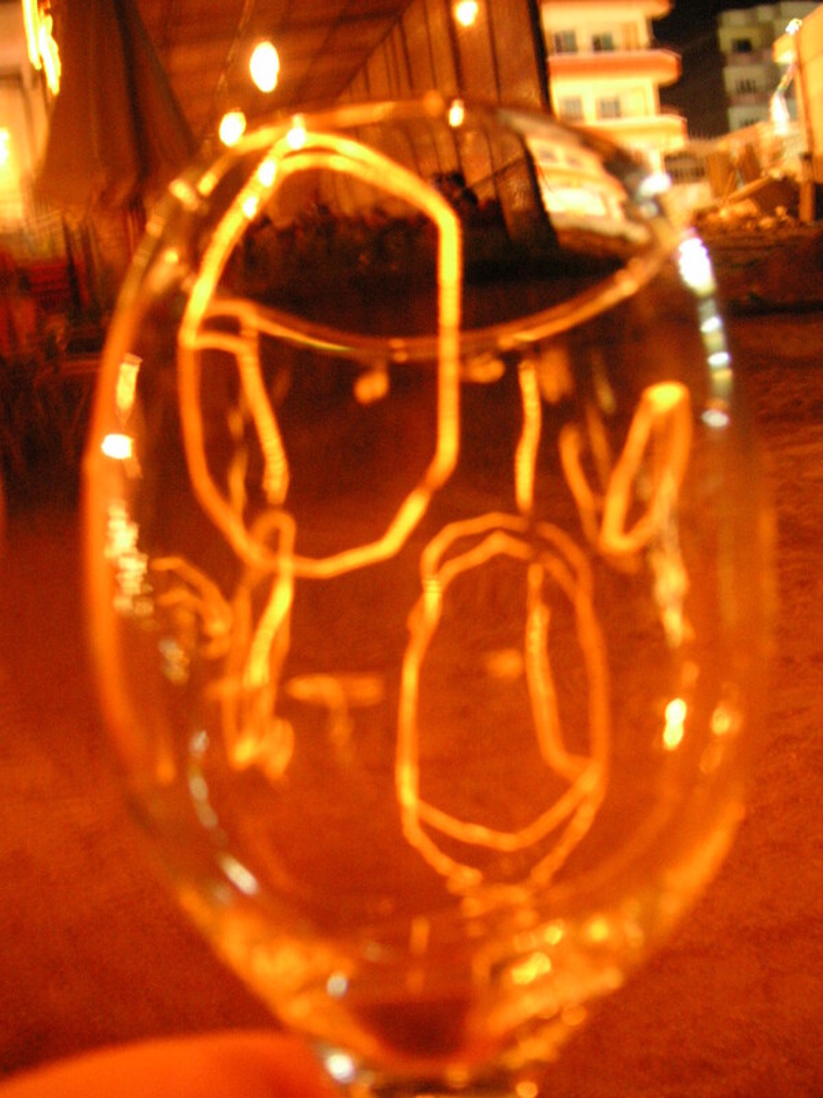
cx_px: 412
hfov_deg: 38.7
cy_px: 549
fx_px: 1173
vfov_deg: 50.1
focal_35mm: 37
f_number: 2.8
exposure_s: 2
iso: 160
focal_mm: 6.1
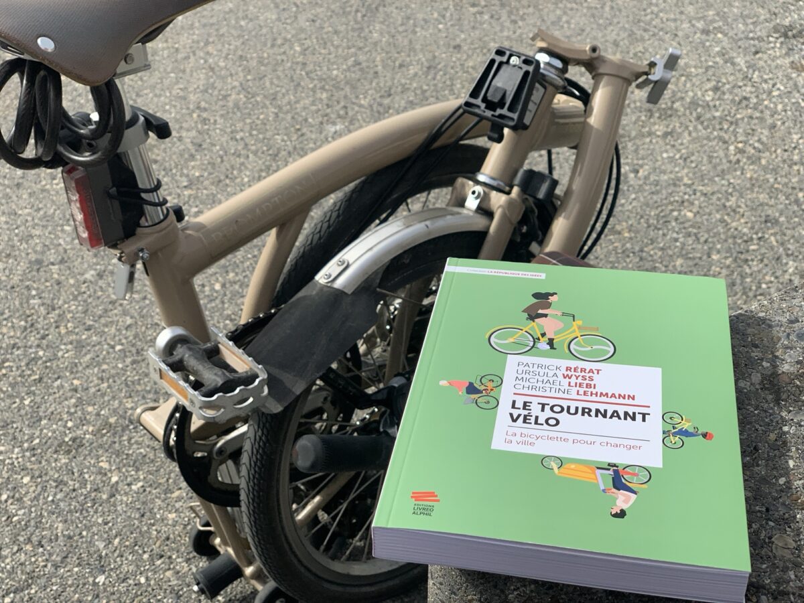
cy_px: 302
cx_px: 402
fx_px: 1208
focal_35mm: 52
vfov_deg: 28.0
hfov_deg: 36.8
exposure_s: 1/2283
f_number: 2.4
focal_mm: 6
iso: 16
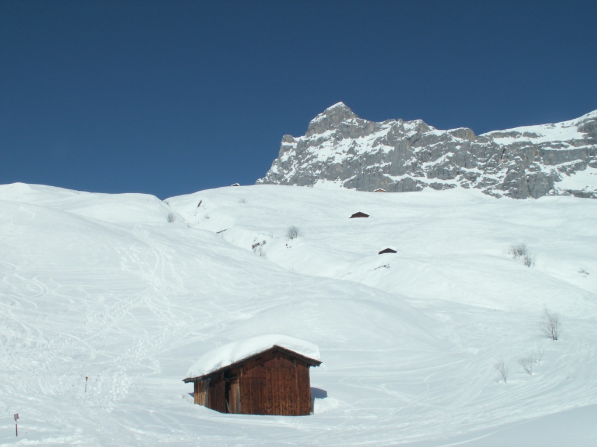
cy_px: 224
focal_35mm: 35
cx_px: 298
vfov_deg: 40.7
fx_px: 604
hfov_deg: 52.6
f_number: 8
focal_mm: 5.86
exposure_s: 1/400
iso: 50
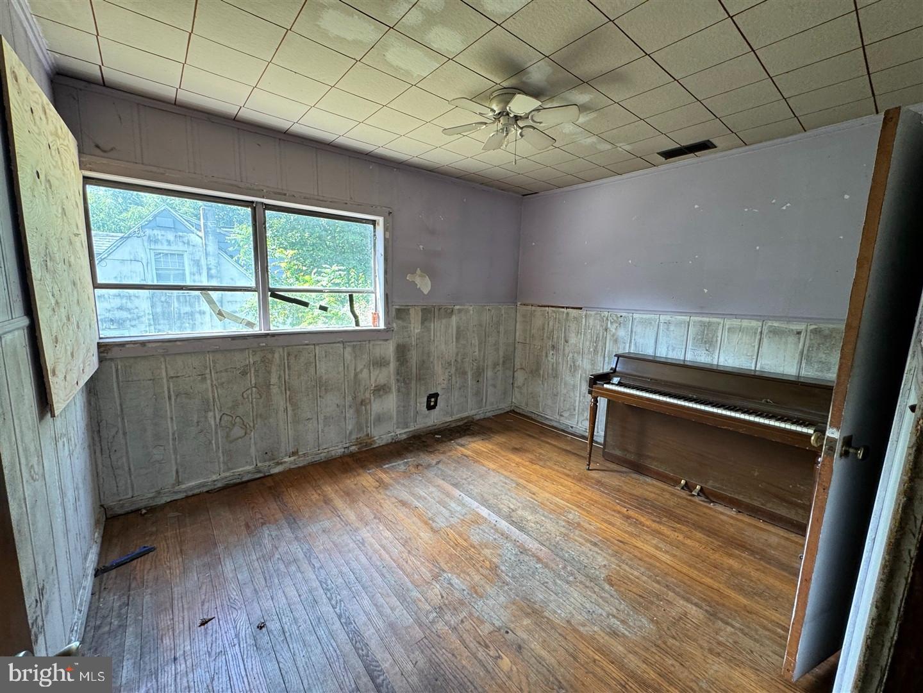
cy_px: 346
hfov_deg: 102.1
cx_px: 462
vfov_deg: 85.7
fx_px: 373
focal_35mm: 14
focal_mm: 2.22
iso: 200
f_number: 2.2
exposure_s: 1/99
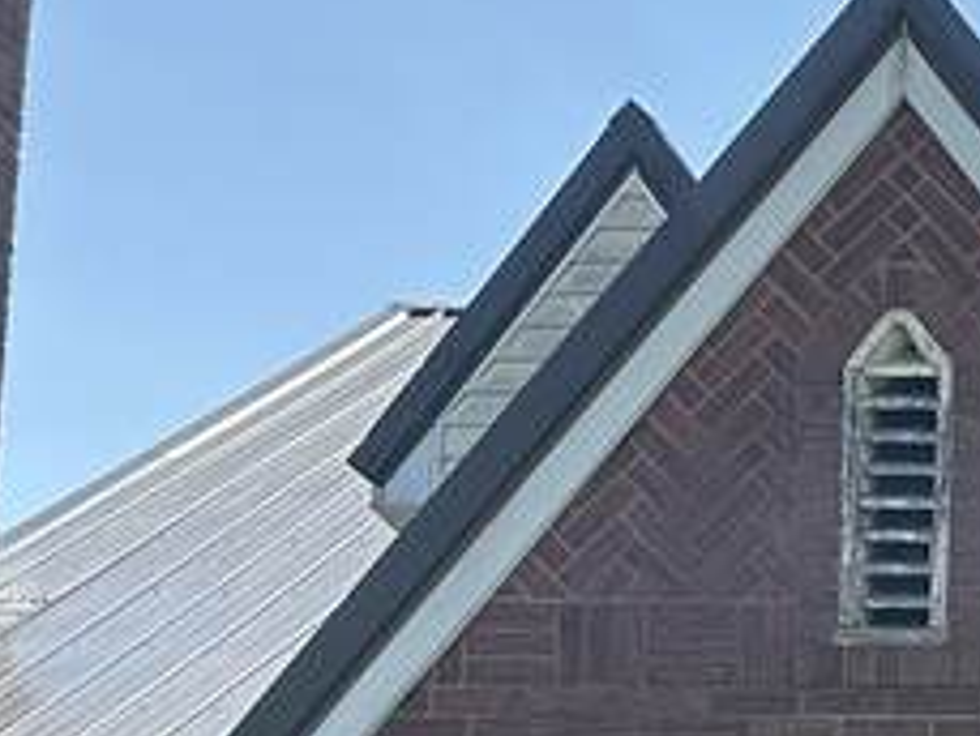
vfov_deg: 10.3
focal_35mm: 134
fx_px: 3796
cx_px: 1660
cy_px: 1408
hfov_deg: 13.5
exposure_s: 1/3597
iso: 80
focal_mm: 6.86
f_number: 1.78
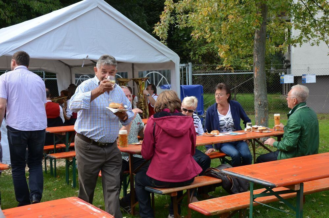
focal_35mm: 51
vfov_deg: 26.4
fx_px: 465
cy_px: 109
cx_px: 164
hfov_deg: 39.0
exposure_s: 1/125
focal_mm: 34
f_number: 5.6
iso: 100
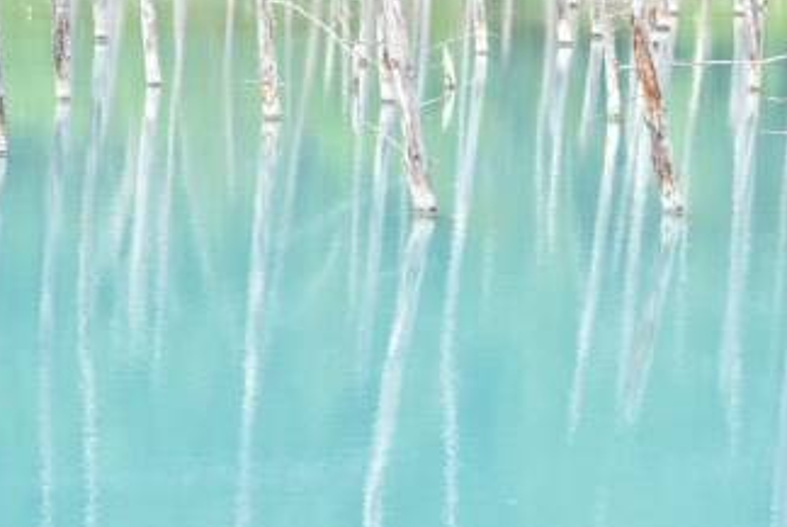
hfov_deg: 12.5
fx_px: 3568
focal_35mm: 163
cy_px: 73
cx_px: 634
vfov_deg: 8.4
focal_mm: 55
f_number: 5.6
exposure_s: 1/60
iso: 100
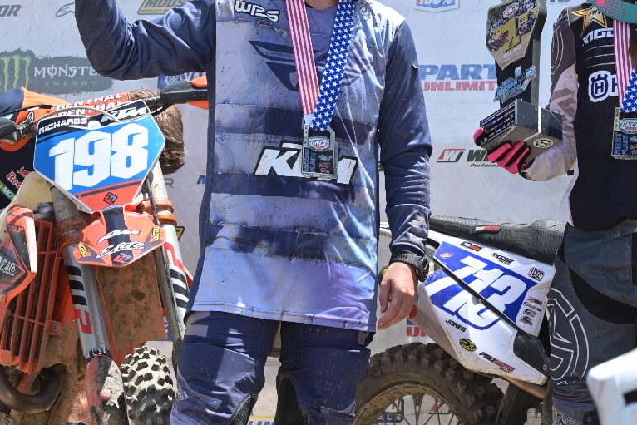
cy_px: -2
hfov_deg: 13.7
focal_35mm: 148
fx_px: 2619
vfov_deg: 9.2
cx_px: 644
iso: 320
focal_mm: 70
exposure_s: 1/500
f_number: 8
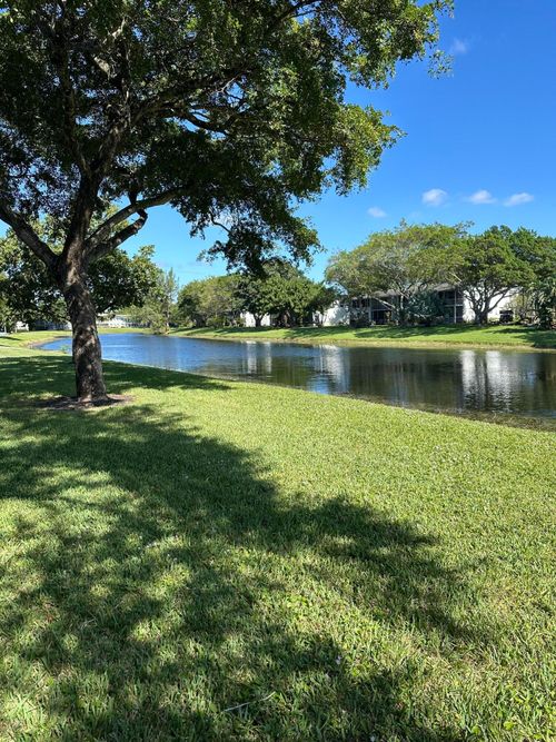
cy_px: 371
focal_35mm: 24
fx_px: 514
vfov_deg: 71.6
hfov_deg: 56.8
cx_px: 278
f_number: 1.78
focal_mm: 6.86
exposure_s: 1/2299
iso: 80
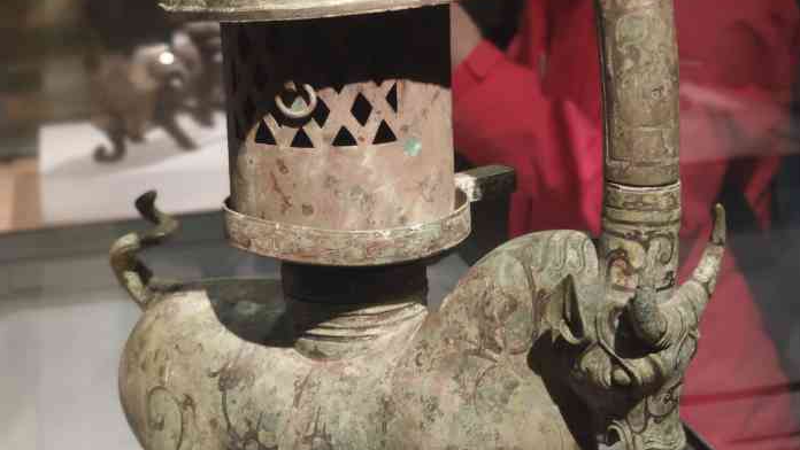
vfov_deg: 16.5
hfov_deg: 29.0
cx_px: 401
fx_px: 1549
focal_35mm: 73
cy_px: 196
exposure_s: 1/50
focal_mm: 8.16
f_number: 2
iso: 423
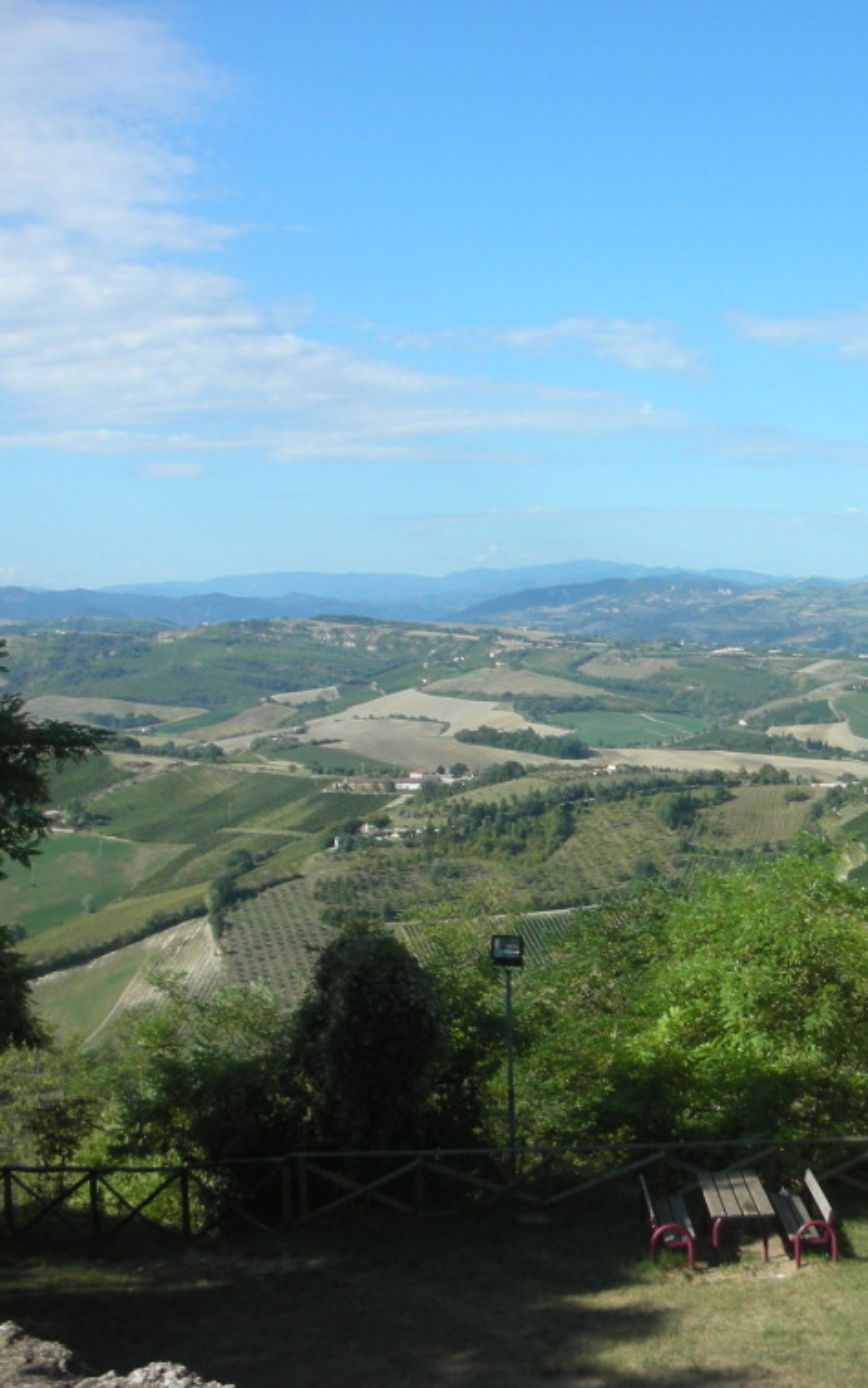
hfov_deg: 25.5
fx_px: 1892
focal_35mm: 50
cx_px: 674
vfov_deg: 40.3
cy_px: 694
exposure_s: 1/72.1
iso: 50
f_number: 8.5
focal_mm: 5.8
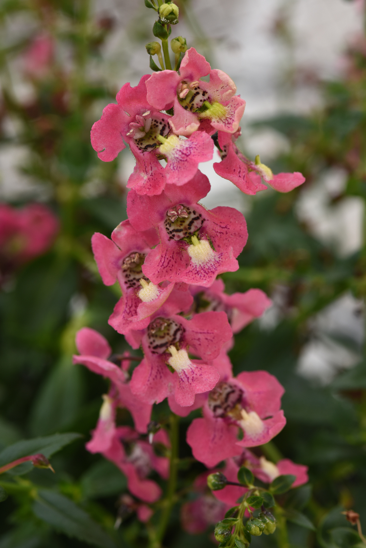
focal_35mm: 105
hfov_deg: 13.1
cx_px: 183
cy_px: 274
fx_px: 1600
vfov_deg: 19.5
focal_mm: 105
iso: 400
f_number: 11
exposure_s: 1/200
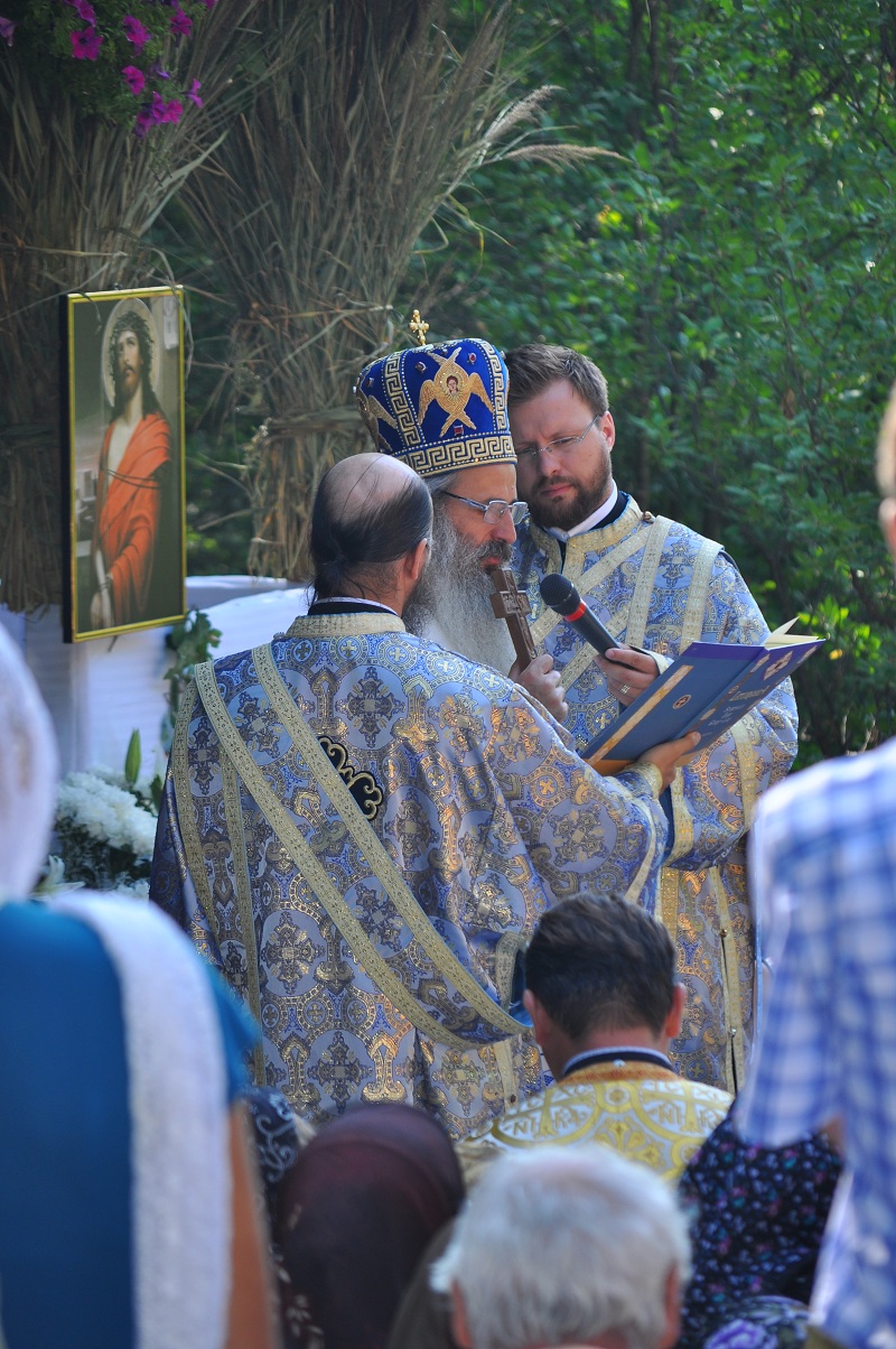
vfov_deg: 11.2
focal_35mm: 183
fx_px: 6847
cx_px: 448
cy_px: 674
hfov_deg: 7.5
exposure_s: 1/200
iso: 200
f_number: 4.8
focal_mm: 122
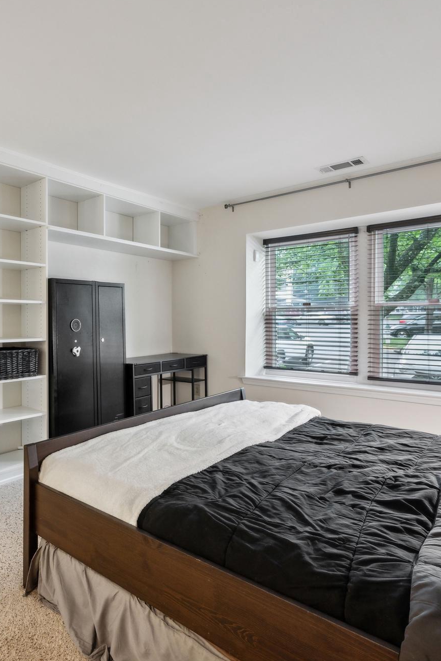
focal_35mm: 22
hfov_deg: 54.4
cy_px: 323
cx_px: 108
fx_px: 404
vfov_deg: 78.6
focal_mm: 14
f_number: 7.1
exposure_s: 1/8
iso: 400
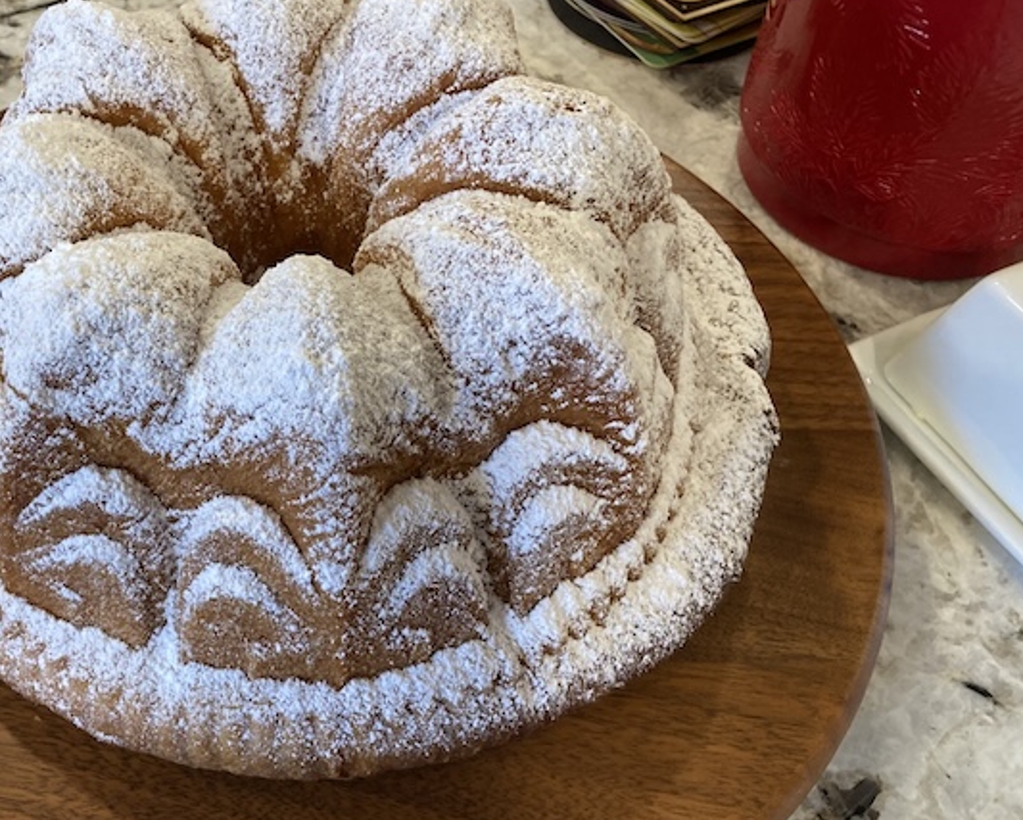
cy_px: 371
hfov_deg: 43.6
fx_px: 1242
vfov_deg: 36.5
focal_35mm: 41
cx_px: 276
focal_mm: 3.99
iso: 80
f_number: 1.8
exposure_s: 1/60
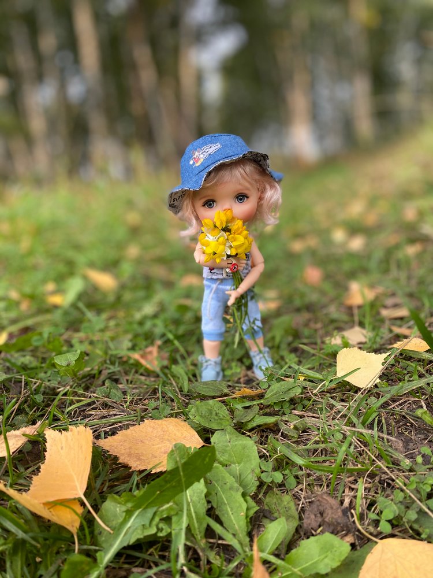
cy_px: 289
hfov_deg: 53.1
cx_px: 216
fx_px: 434
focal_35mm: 26
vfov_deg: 67.3
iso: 32
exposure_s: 1/122
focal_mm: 4.25
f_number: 1.8
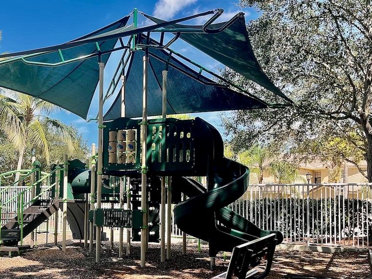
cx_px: 127
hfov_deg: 46.1
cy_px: 178
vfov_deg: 35.7
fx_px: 430
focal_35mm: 40
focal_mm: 5.1
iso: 32
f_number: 1.6
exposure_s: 1/1553
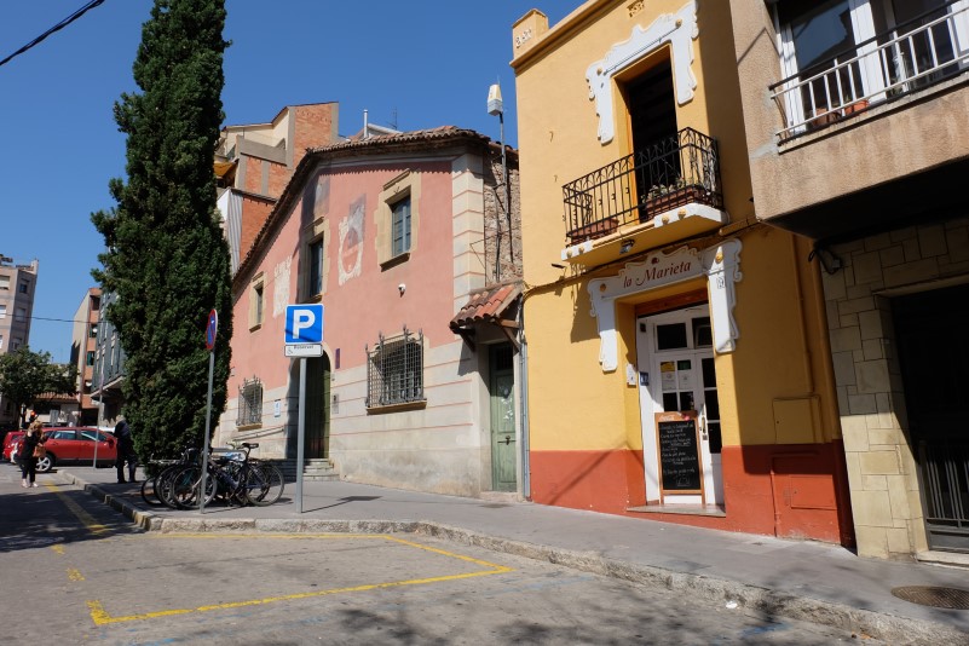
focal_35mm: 24
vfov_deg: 53.1
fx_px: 646
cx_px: 484
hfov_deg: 73.7
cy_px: 323
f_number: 13
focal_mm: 16
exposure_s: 1/350
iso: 400
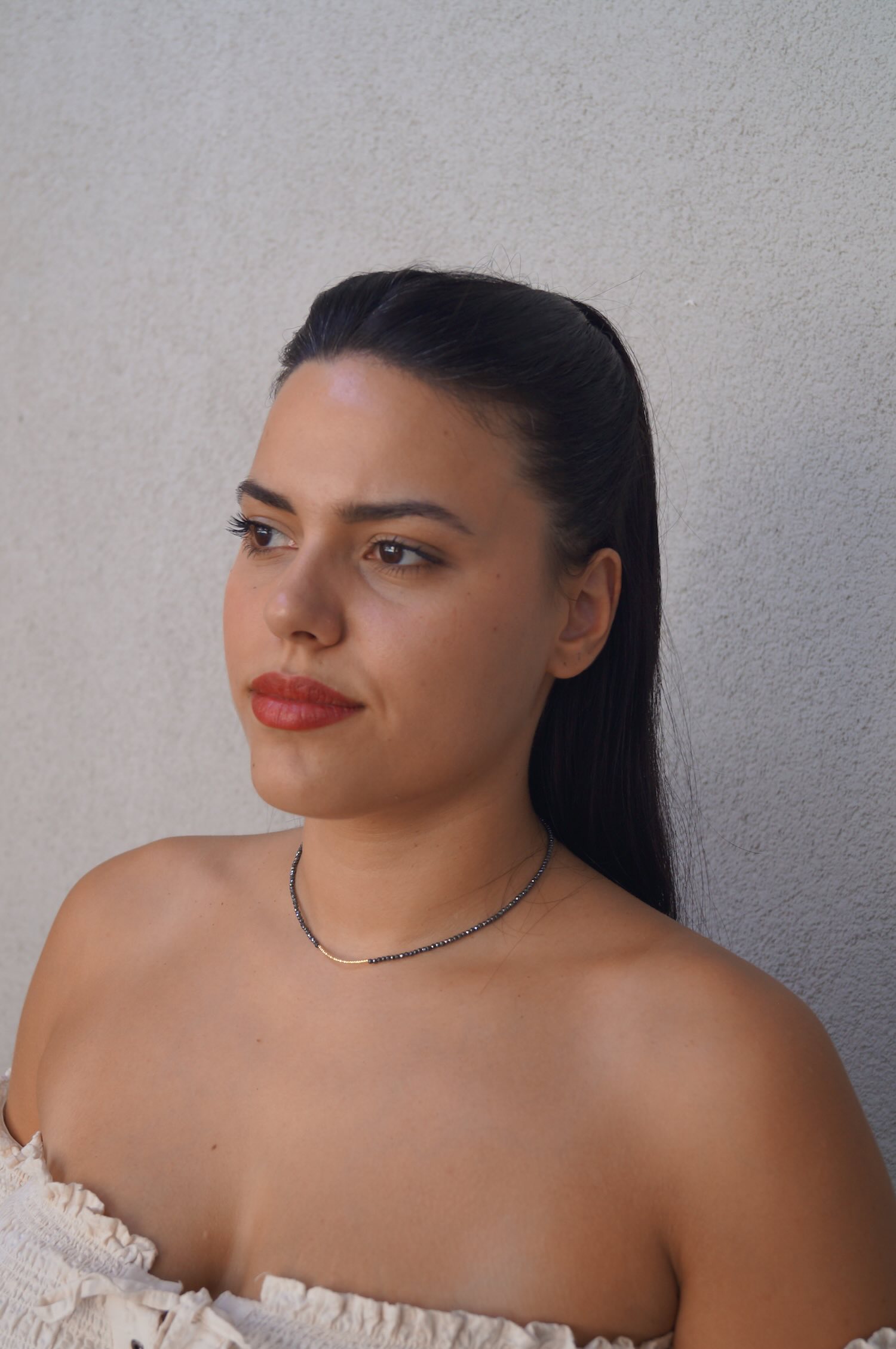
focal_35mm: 45
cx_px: 448
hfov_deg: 29.8
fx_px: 1683
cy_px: 674
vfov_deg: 43.6
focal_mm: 30
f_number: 4.5
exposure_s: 1/160
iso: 250
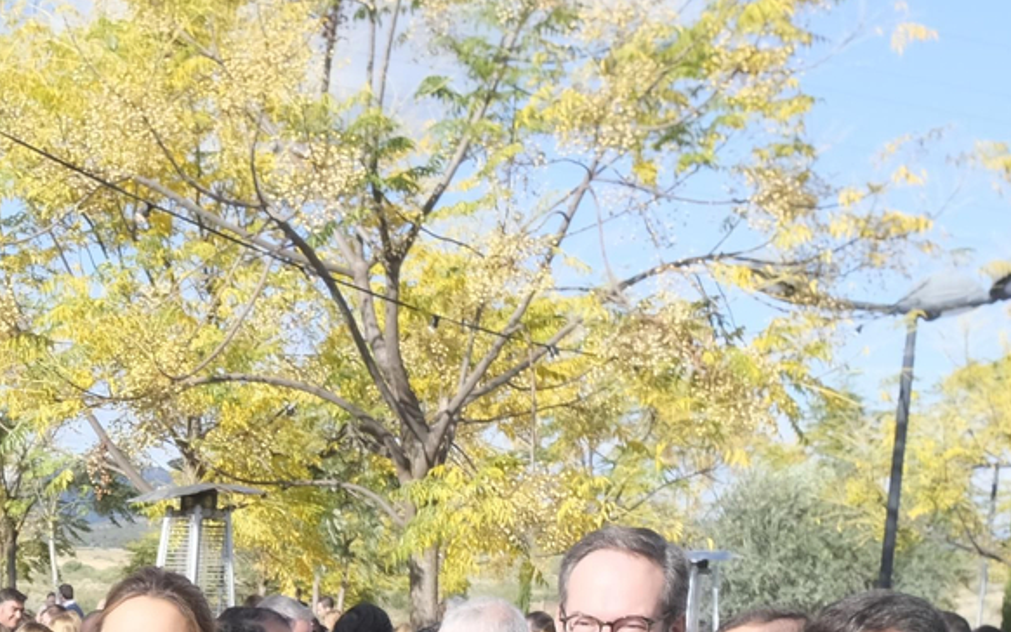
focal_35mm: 84
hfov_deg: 23.3
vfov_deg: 14.3
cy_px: 999
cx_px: -75
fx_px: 2315
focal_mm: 16
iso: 320
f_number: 9
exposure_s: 1/200
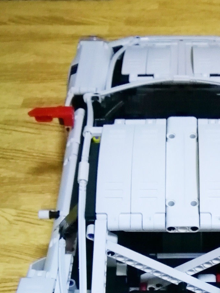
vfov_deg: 32.5
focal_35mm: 55
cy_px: 282
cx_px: 184
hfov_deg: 26.0
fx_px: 466
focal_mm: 4.04
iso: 800
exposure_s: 1/16.7
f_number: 2
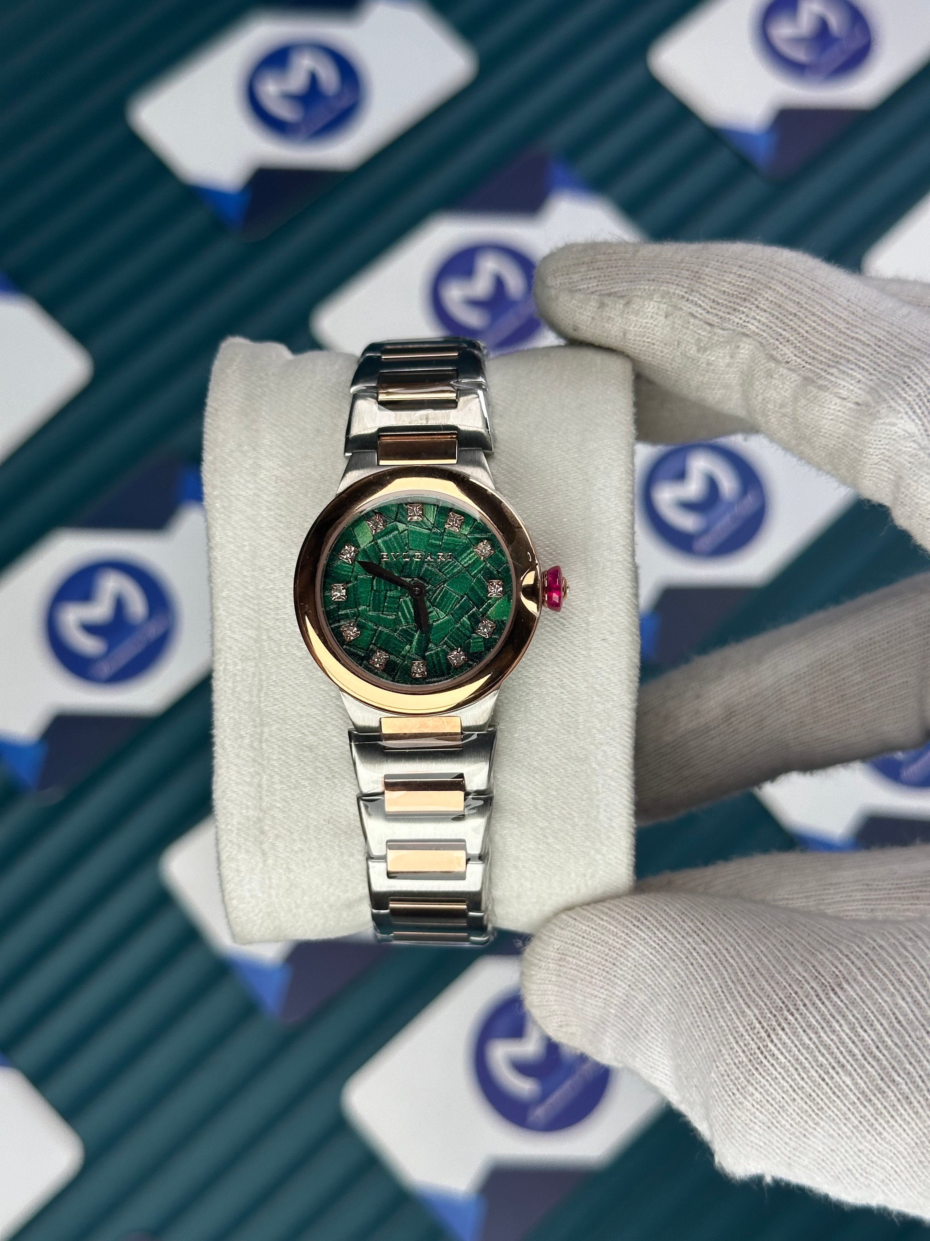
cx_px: 465
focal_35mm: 48
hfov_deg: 30.3
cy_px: 620
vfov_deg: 39.7
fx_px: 1719
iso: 64
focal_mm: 6.86
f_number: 1.78
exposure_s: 1/1227
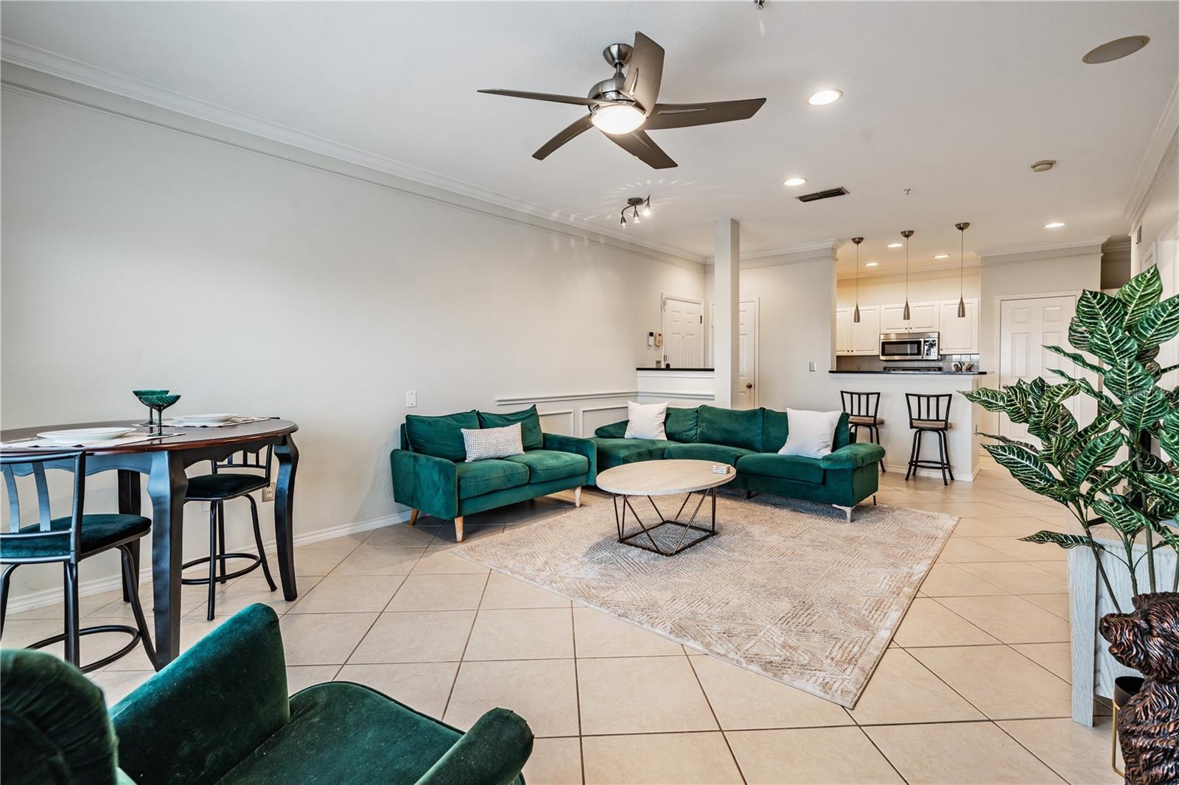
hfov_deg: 96.7
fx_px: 524
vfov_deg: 73.7
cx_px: 590
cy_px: 392
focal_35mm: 16
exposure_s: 1/3
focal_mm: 16
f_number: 7.1
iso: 100
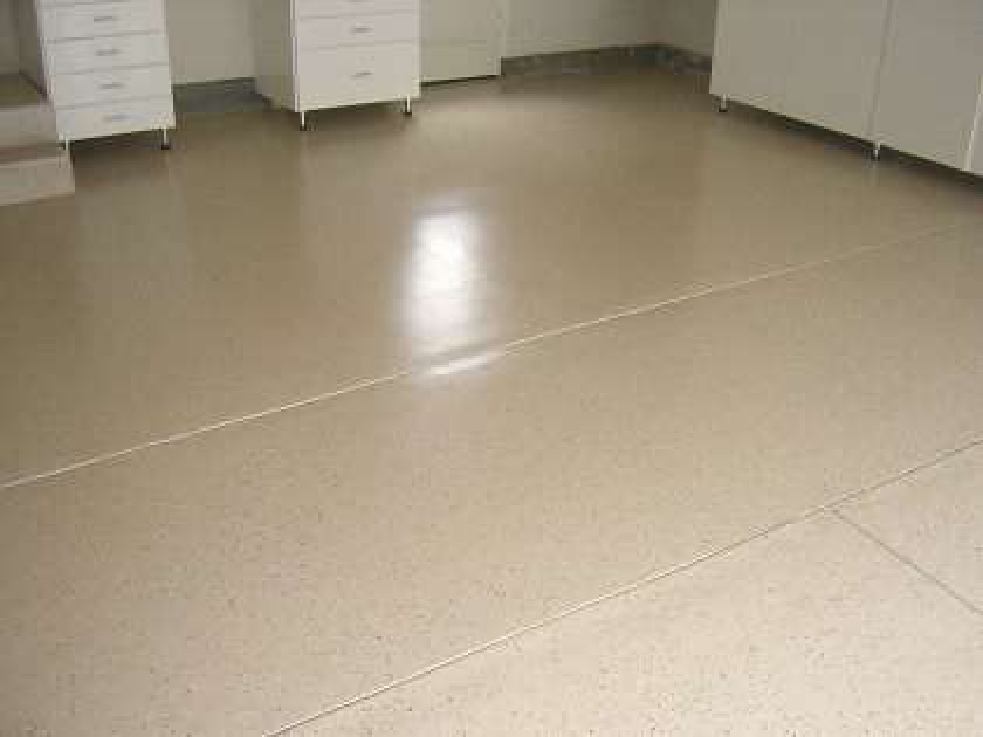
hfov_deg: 51.4
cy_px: 368
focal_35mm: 36
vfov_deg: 39.7
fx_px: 1022
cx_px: 492
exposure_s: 1/28
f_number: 2.6
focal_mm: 4.7
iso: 152
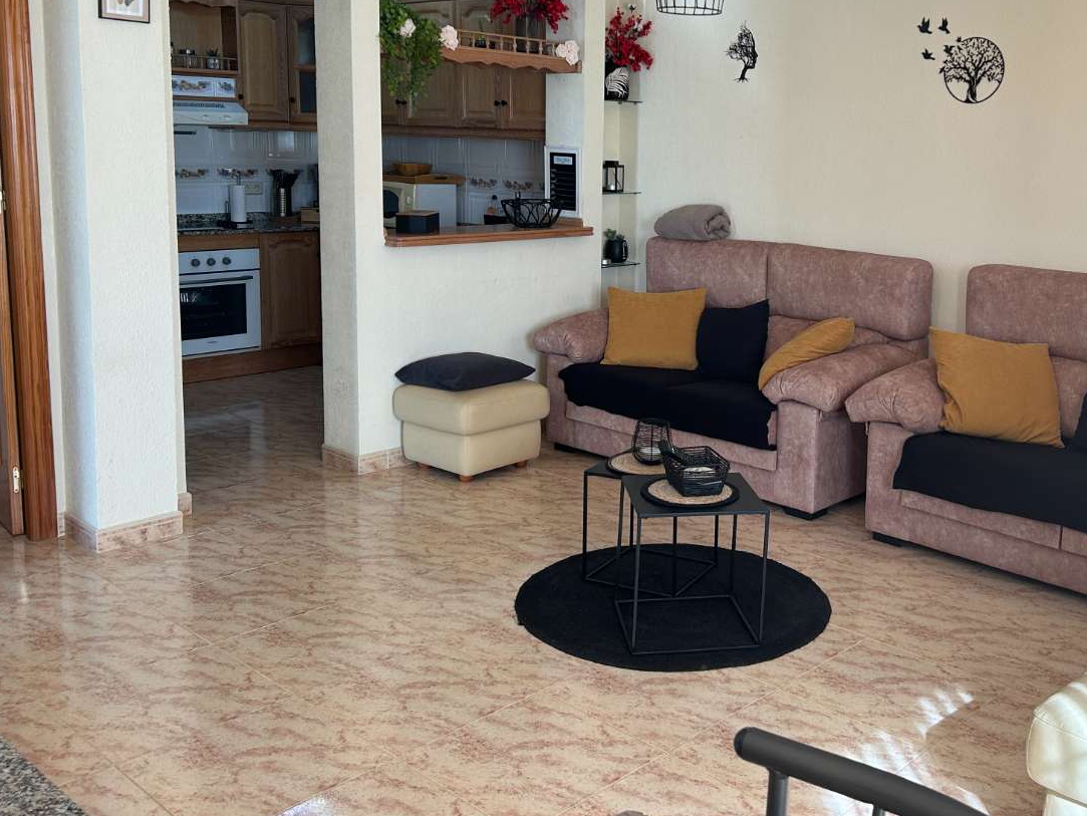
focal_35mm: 36
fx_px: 1131
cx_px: 709
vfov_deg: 39.4
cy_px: 296
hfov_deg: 50.6
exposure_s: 1/100
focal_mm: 5.7
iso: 64
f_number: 1.5
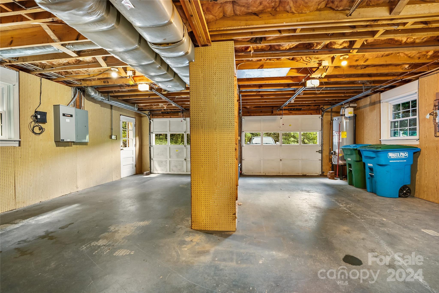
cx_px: 220
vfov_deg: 81.3
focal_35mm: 14
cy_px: 146
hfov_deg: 104.2
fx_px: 171
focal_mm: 14
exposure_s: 1/15
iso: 1600
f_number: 4.5
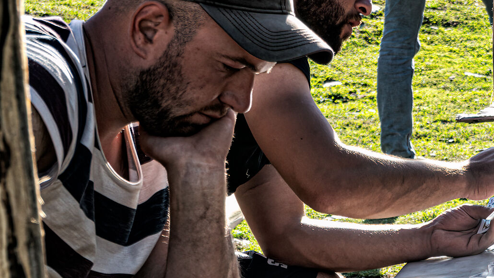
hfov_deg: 11.6
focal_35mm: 183
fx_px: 2398
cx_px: 487
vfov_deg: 6.6
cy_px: 248
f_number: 4
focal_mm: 27.44
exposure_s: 1/160
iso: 64
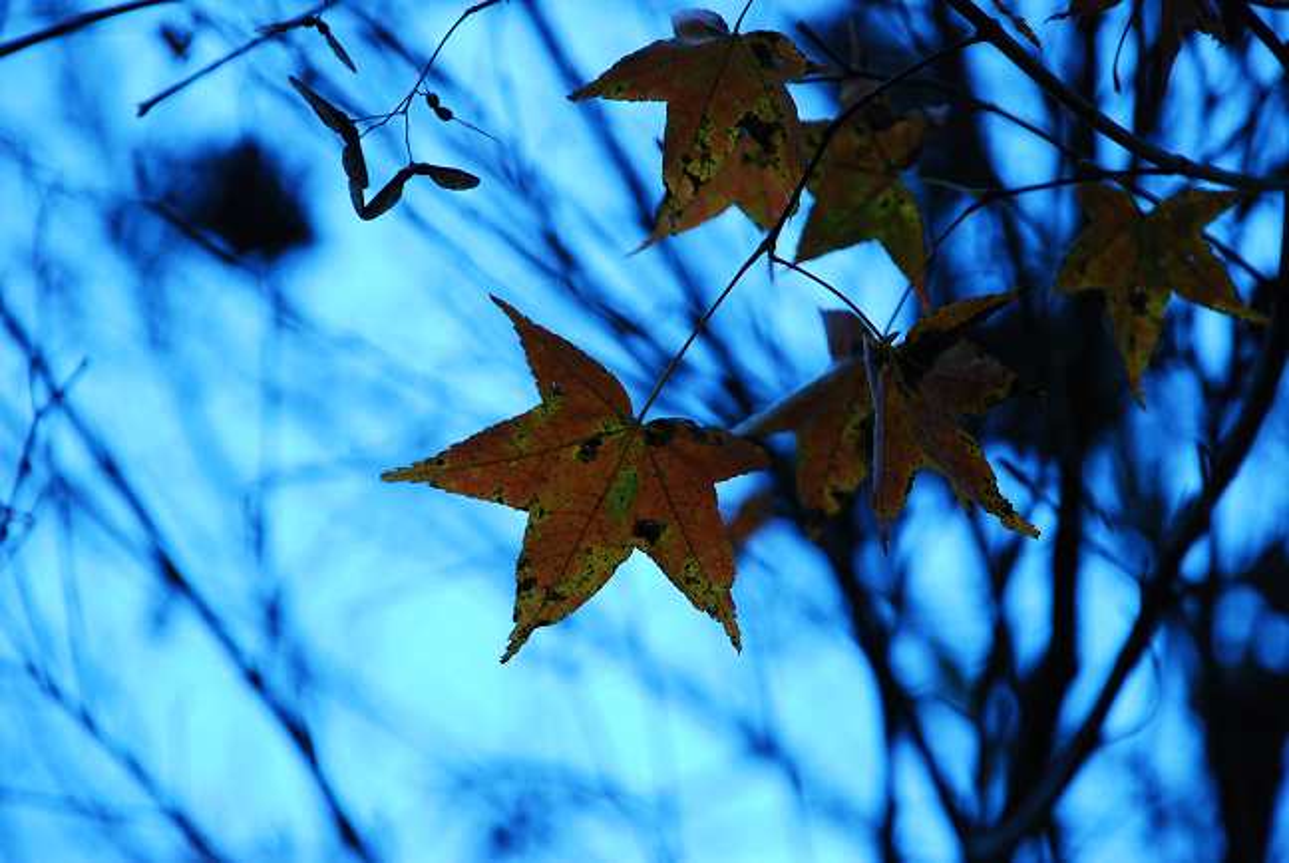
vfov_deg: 6.8
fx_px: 7260
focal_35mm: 202
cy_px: 432
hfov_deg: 10.1
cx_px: 644
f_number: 5.6
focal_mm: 135
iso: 400
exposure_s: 1/160
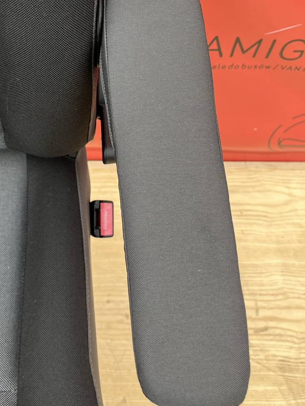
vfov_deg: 43.2
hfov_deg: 33.1
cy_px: 133
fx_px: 505
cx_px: 84
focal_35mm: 43
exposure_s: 1/400
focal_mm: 5.1
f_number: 1.6
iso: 50
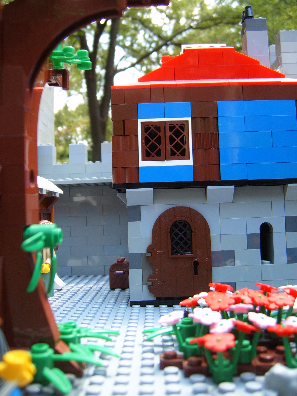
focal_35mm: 37
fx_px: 423
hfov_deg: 38.7
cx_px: 148
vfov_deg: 50.1
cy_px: 198
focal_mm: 6.2
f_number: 2.9
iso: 63
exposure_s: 1/60
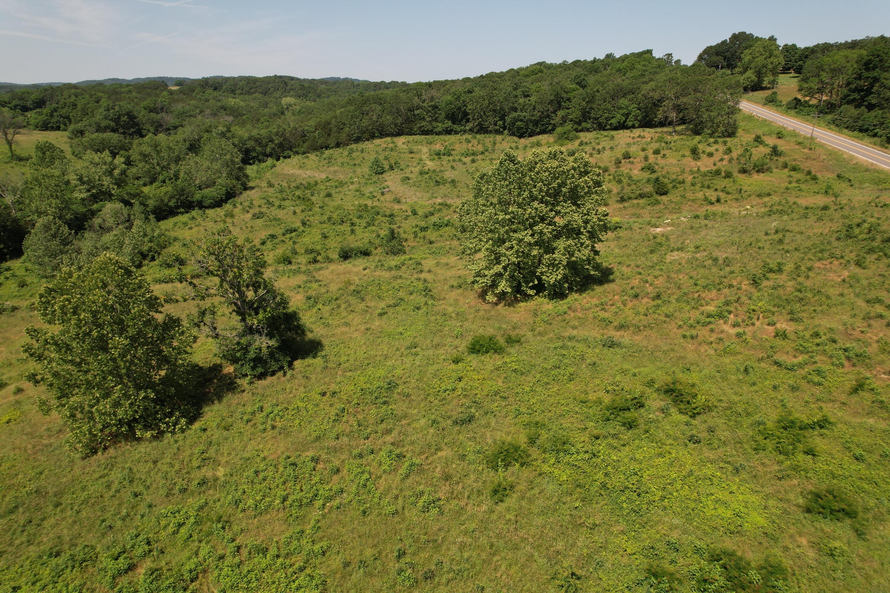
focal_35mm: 22
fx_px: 544
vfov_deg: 57.2
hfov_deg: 78.6
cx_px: 445
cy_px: 296
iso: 100
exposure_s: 1/200
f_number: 2.8
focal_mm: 8.38
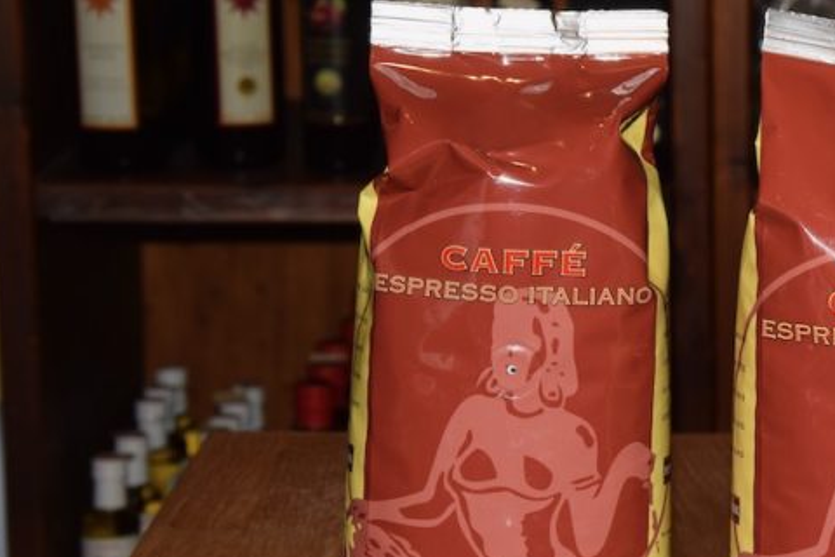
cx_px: 882
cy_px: 342
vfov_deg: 9.5
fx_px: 3341
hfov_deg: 14.0
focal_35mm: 144
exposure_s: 1/60
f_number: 8
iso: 110
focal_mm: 45
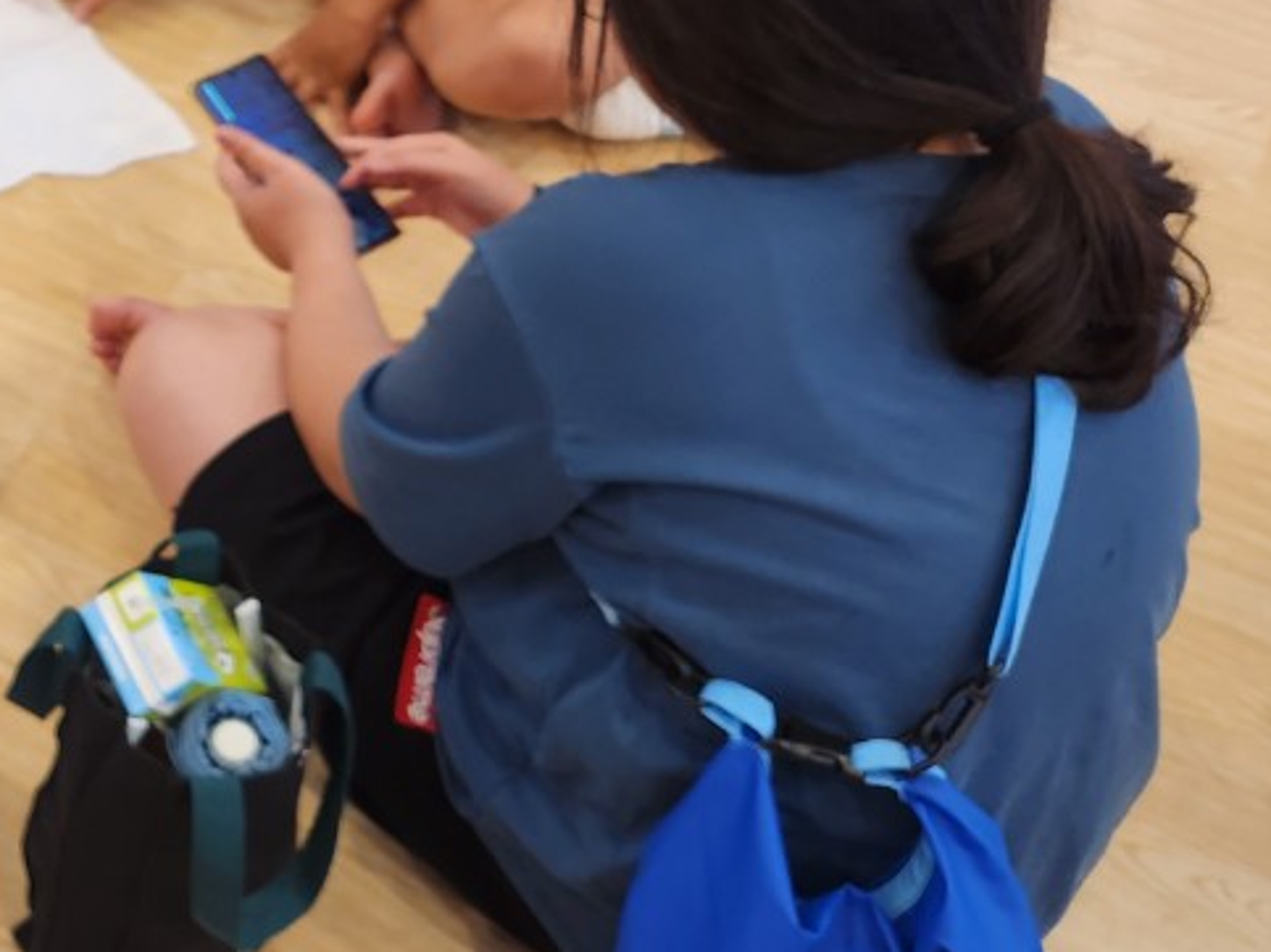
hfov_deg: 27.0
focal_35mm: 61
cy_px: 202
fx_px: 2239
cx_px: -347
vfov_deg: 23.7
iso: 100
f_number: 1.8
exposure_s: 1/120
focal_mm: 5.4
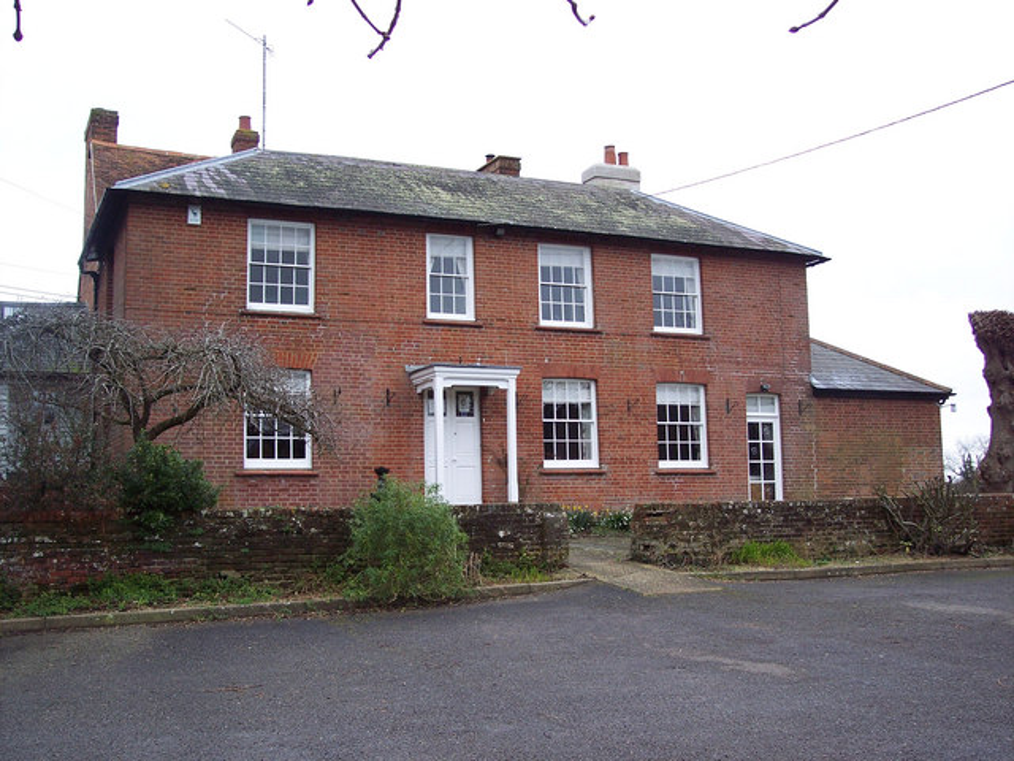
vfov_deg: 36.8
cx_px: 507
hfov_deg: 47.9
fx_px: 1142
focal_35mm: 39
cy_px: 380
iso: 100
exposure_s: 1/90
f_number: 3.4
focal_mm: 8
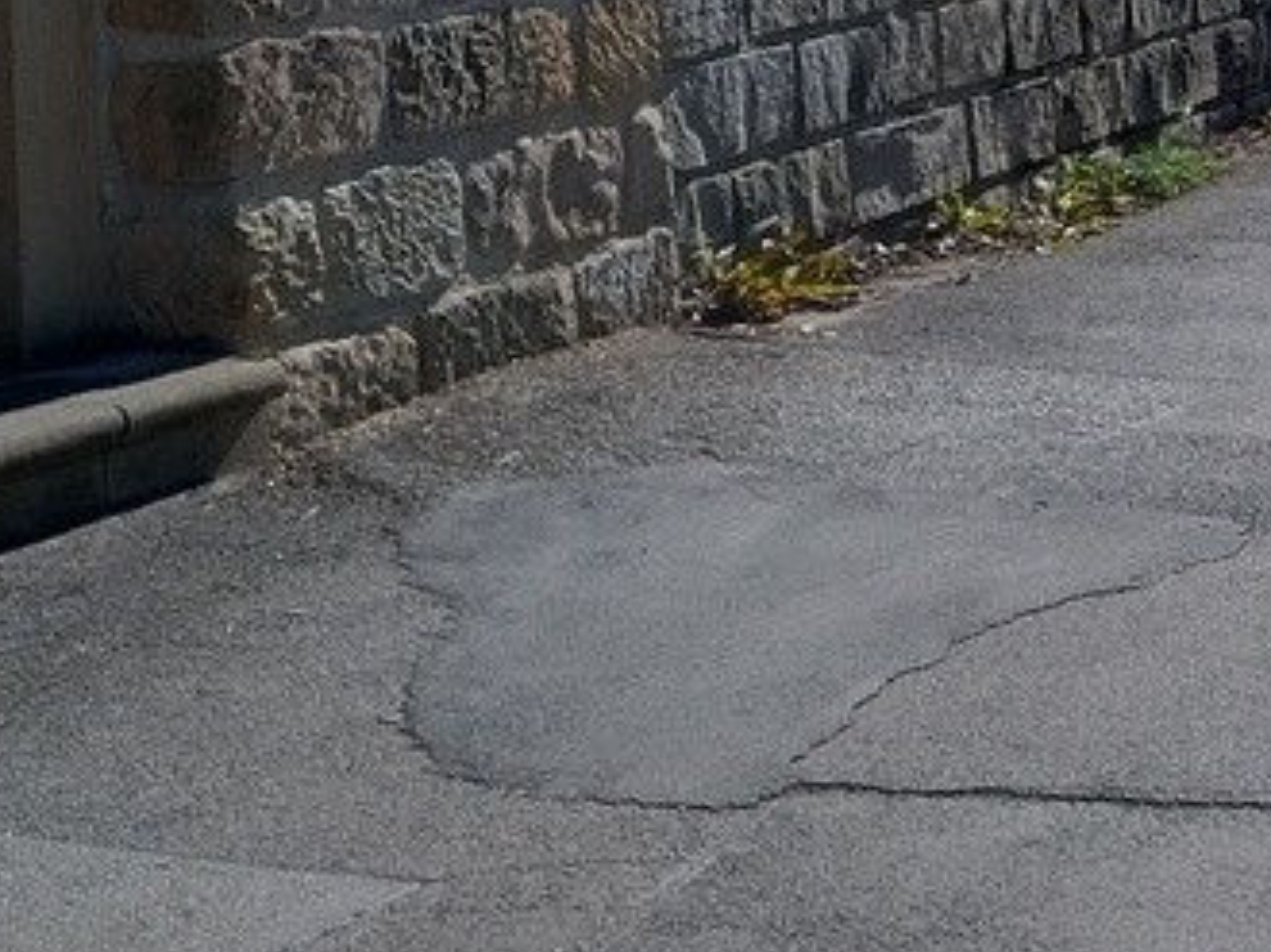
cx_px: 2037
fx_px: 3559
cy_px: -170
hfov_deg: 17.6
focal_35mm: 97
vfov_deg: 14.8
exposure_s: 1/1282
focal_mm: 4.71
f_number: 1.7
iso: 100
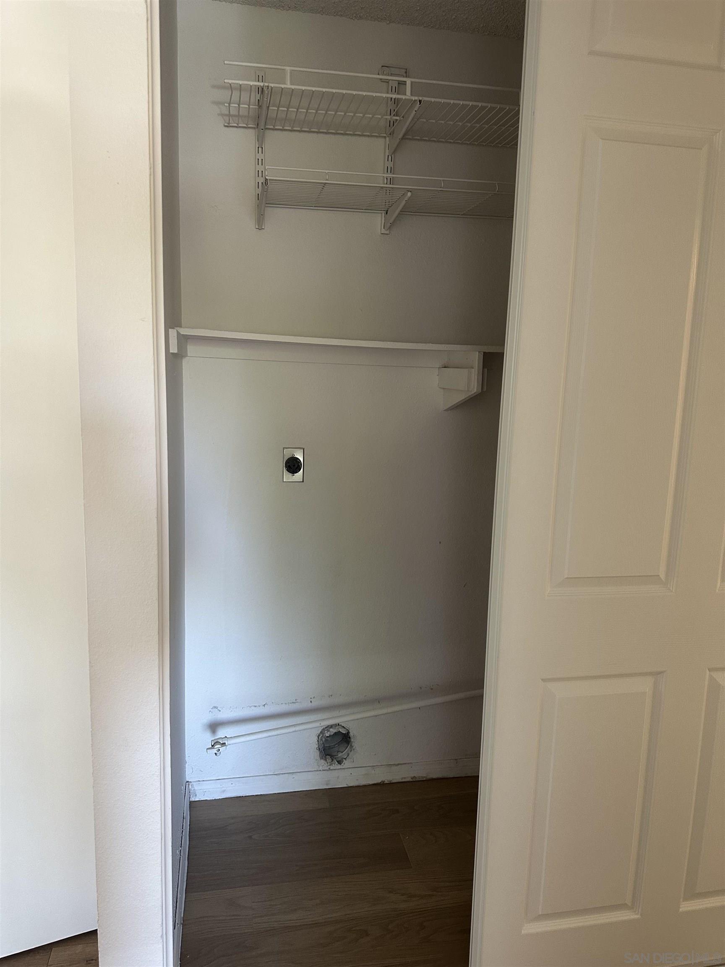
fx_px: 670
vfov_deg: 71.6
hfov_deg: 56.8
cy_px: 484
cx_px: 362
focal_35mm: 24
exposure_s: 1/60
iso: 250
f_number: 1.78
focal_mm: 6.86
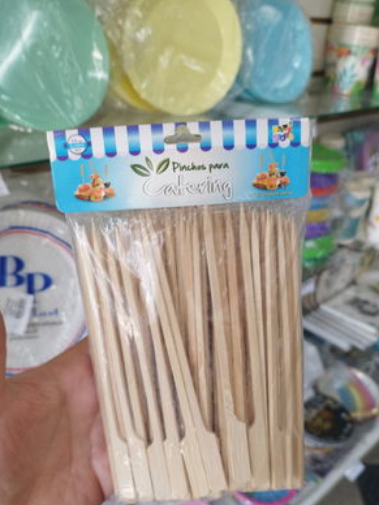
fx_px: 482
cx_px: 193
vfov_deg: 55.3
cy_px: 262
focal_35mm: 33
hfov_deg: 42.9
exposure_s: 1/50
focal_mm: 5.89
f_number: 1.89
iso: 240
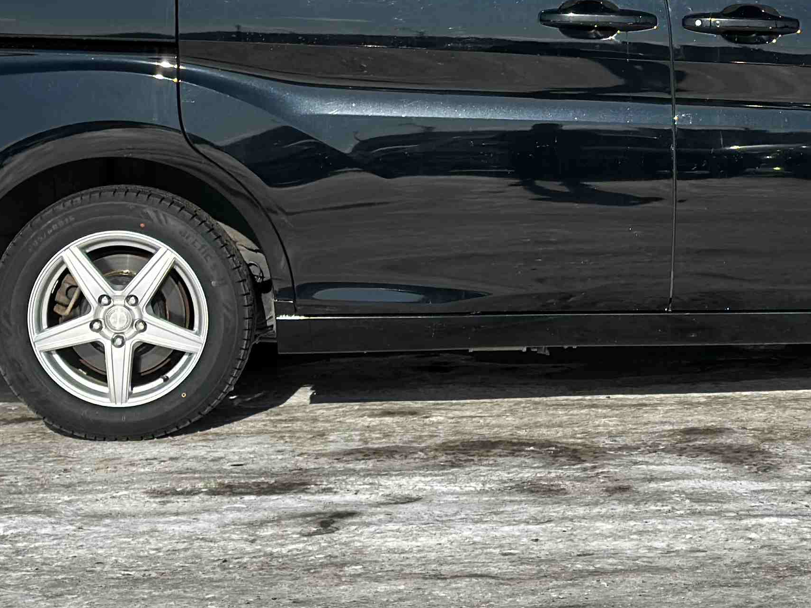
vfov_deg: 13.1
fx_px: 2648
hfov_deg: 17.3
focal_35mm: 113
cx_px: 625
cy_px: 250
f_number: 1.78
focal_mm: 6.86
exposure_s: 1/7092
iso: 100
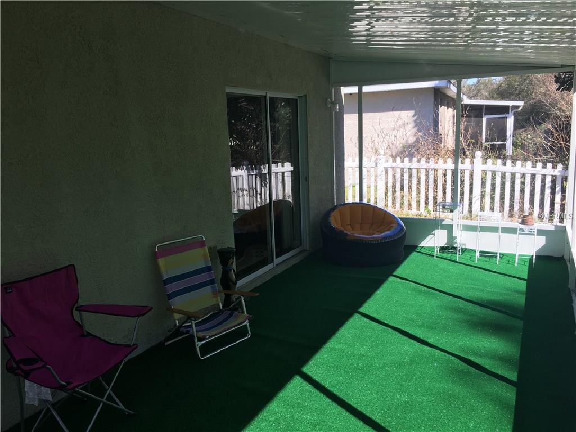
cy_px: 216
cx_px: 288
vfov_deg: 48.2
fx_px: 483
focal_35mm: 29
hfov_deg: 61.7
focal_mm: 4.15
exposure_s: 1/243
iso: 25
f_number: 2.2
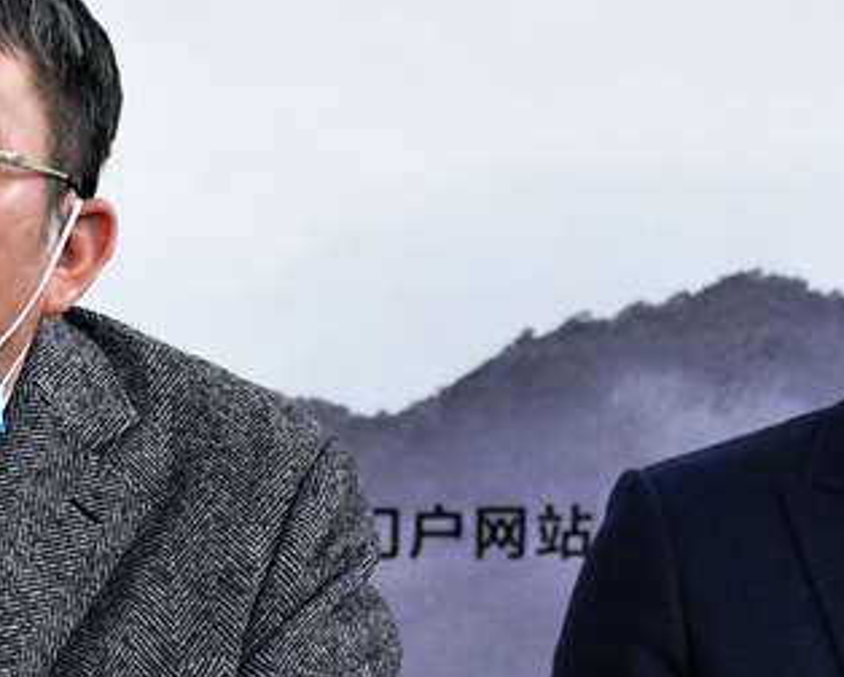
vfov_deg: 10.0
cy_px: 516
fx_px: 3852
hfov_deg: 12.3
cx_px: -113
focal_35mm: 154
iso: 800
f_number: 2.8
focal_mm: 43
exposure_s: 1/50
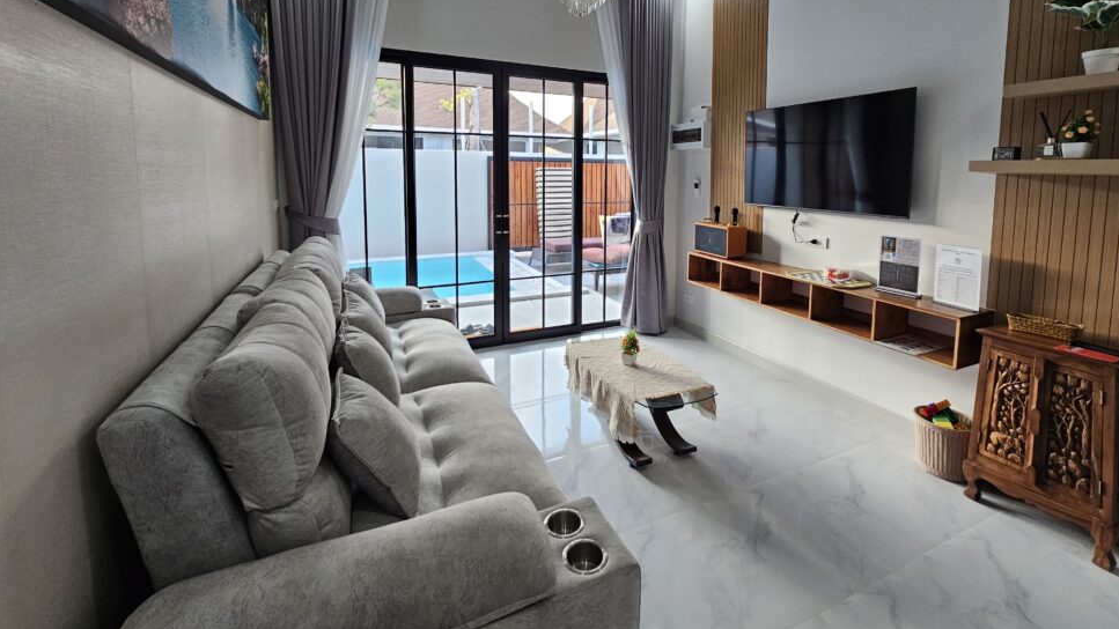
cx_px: 590
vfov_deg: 68.8
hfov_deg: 102.9
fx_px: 445
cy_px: 216
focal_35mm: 15
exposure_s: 1/77.4
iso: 125
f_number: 2.2
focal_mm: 2.2
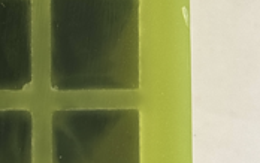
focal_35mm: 187
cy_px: -100
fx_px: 1326
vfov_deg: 6.9
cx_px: 30
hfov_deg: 11.1
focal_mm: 6.76
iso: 64
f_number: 1.78
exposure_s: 1/165
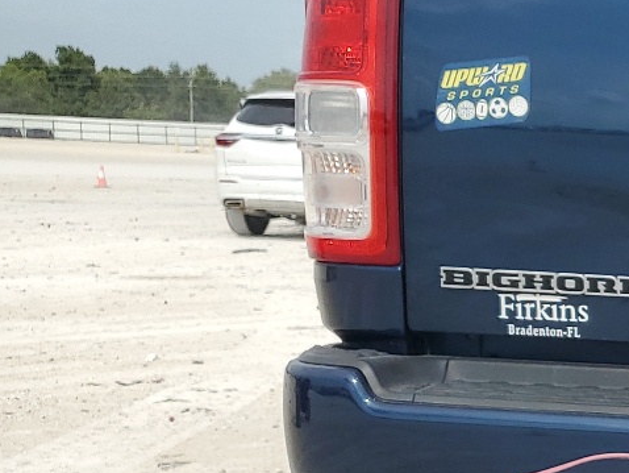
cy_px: 383
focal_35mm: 87
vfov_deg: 16.8
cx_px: 1028
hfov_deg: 18.9
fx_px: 1582
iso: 50
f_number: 1.5
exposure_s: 1/3333
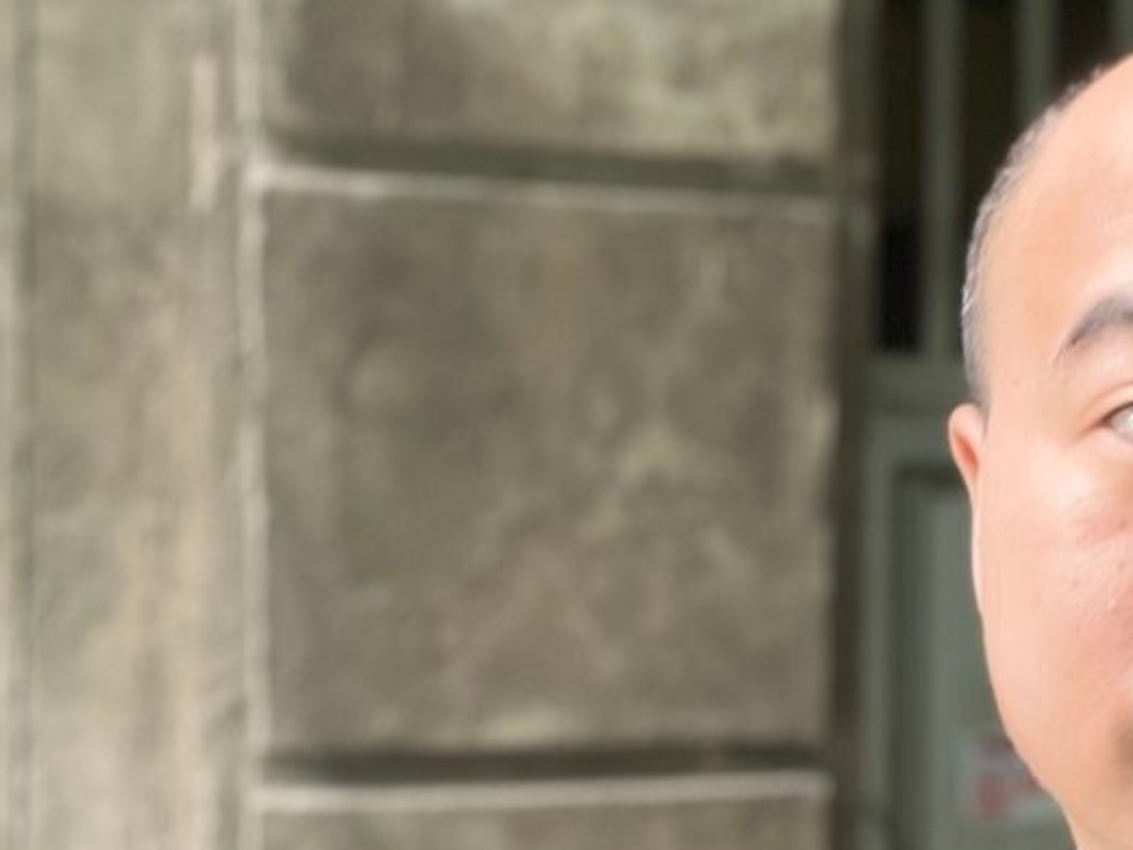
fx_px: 1932
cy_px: 602
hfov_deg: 30.9
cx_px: 1059
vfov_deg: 24.6
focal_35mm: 59
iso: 160
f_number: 2.2
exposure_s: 1/60
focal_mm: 2.71
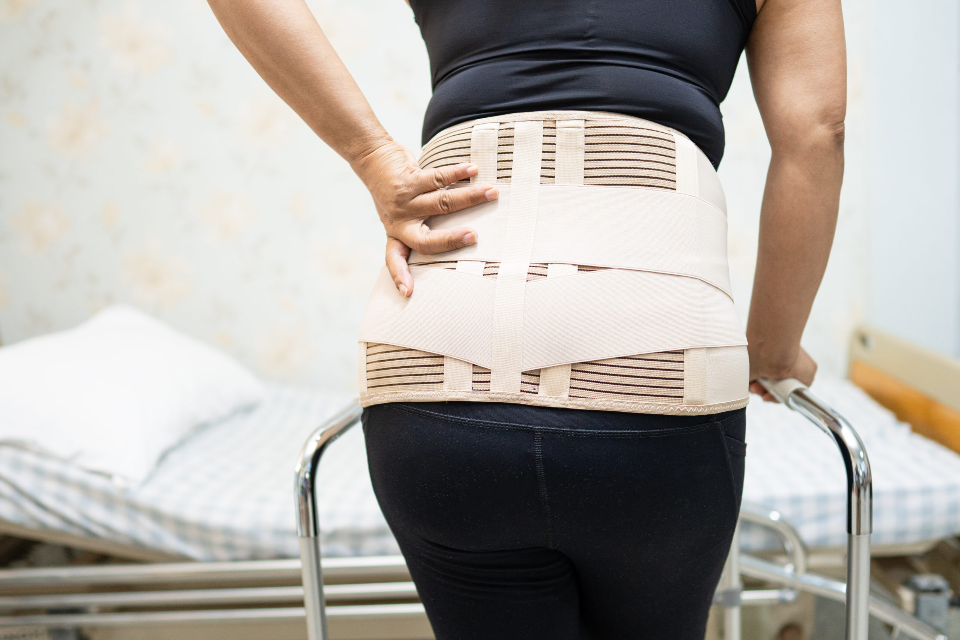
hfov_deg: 53.1
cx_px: 480
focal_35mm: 36
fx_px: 960
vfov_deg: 36.9
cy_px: 320
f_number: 1.4
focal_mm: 24
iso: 500
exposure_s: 1/60
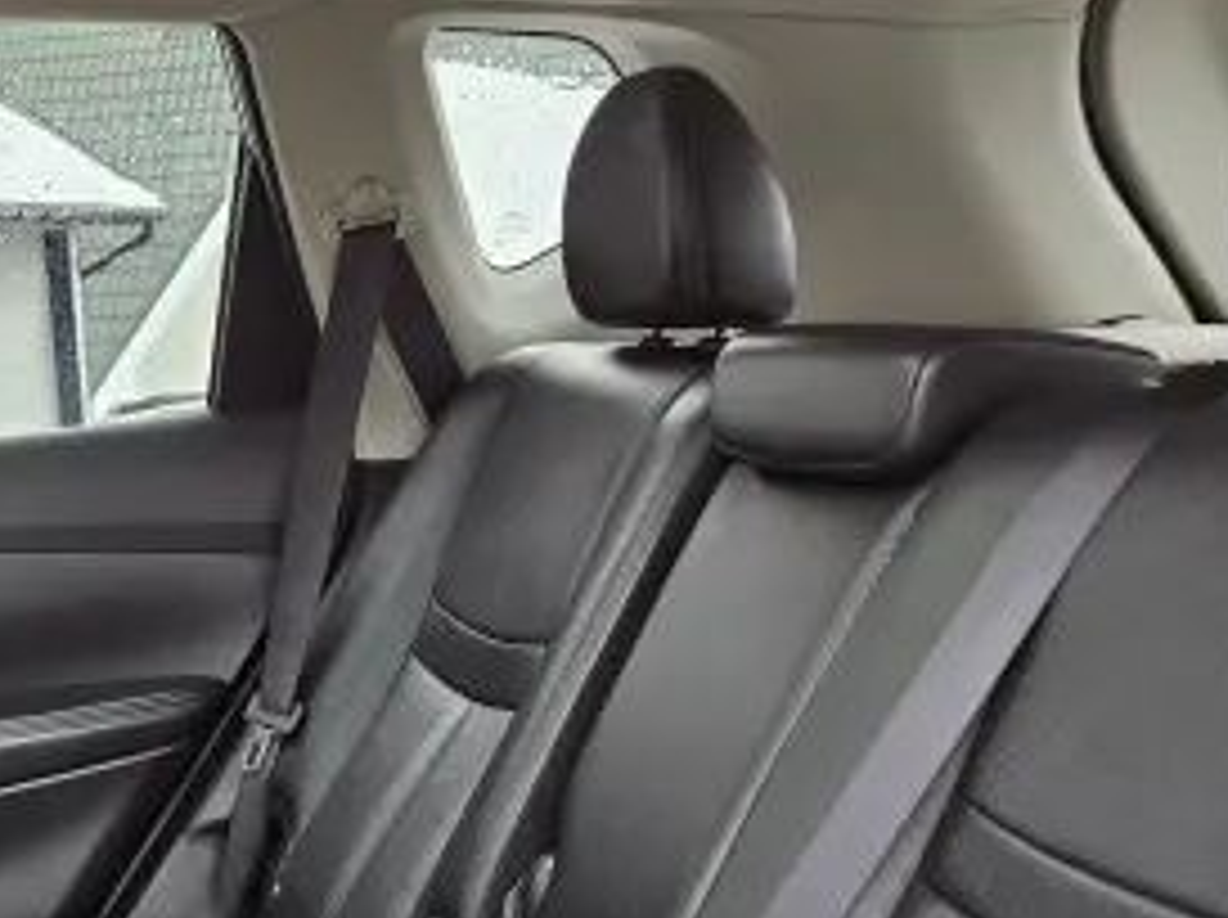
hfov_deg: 34.5
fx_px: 1913
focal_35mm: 54
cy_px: 927
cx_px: 243
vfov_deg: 25.6
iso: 200
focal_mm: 5.4
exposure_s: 1/100
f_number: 1.8
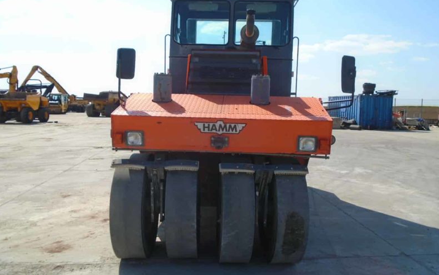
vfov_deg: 44.5
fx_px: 335
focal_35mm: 28
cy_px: 132
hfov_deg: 66.5
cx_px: 222
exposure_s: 1/200
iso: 100
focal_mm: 4.6
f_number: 8
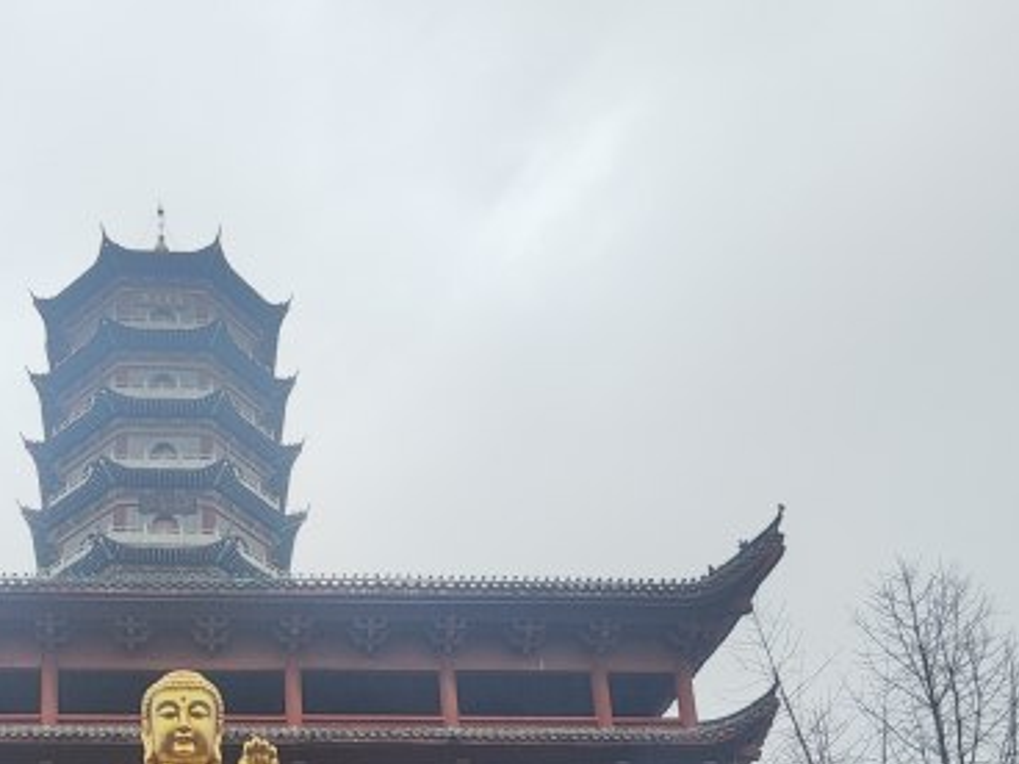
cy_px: 938
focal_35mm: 38
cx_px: 158
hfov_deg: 45.6
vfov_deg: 31.1
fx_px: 1119
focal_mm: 2.16
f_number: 2.2
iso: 50
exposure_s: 1/104
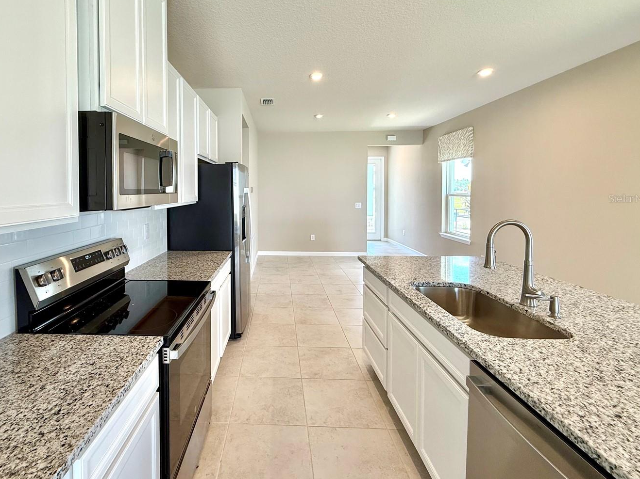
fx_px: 314
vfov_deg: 74.1
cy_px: 198
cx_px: 266
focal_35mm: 17
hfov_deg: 90.2
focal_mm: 2.22
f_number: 2.2
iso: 125
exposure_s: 1/120
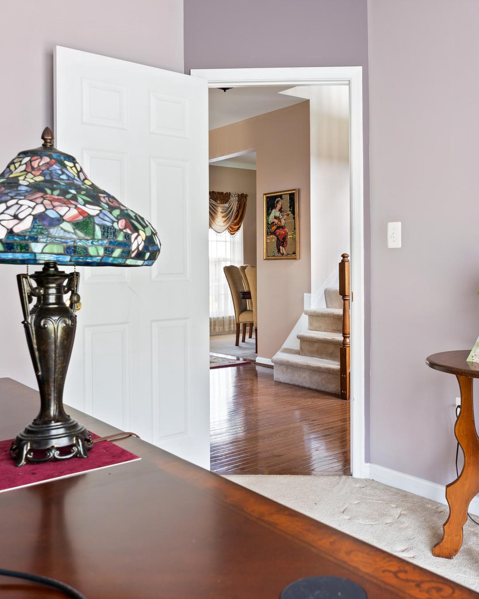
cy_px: 301
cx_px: 336
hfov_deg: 42.5
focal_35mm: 34
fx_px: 603
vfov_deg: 52.9
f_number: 7.1
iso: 640
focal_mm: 24
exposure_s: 1/3
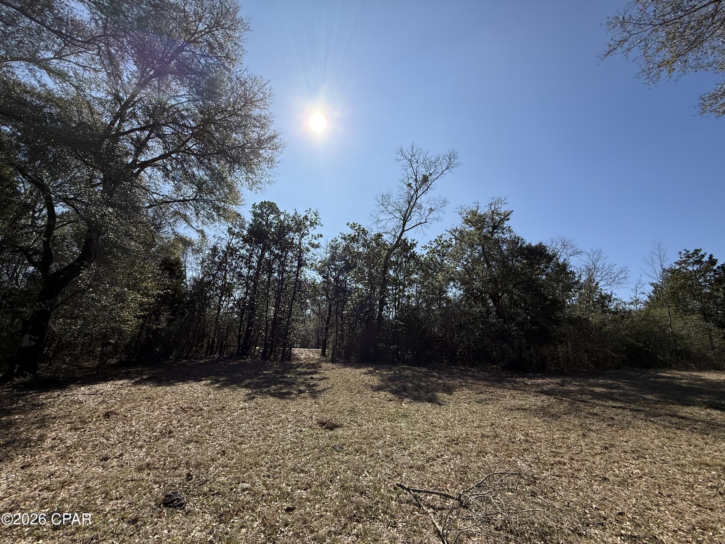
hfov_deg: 102.1
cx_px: 362
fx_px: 293
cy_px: 272
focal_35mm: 14
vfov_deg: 85.7
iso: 50
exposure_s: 1/2976
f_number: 2.2
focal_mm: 2.22
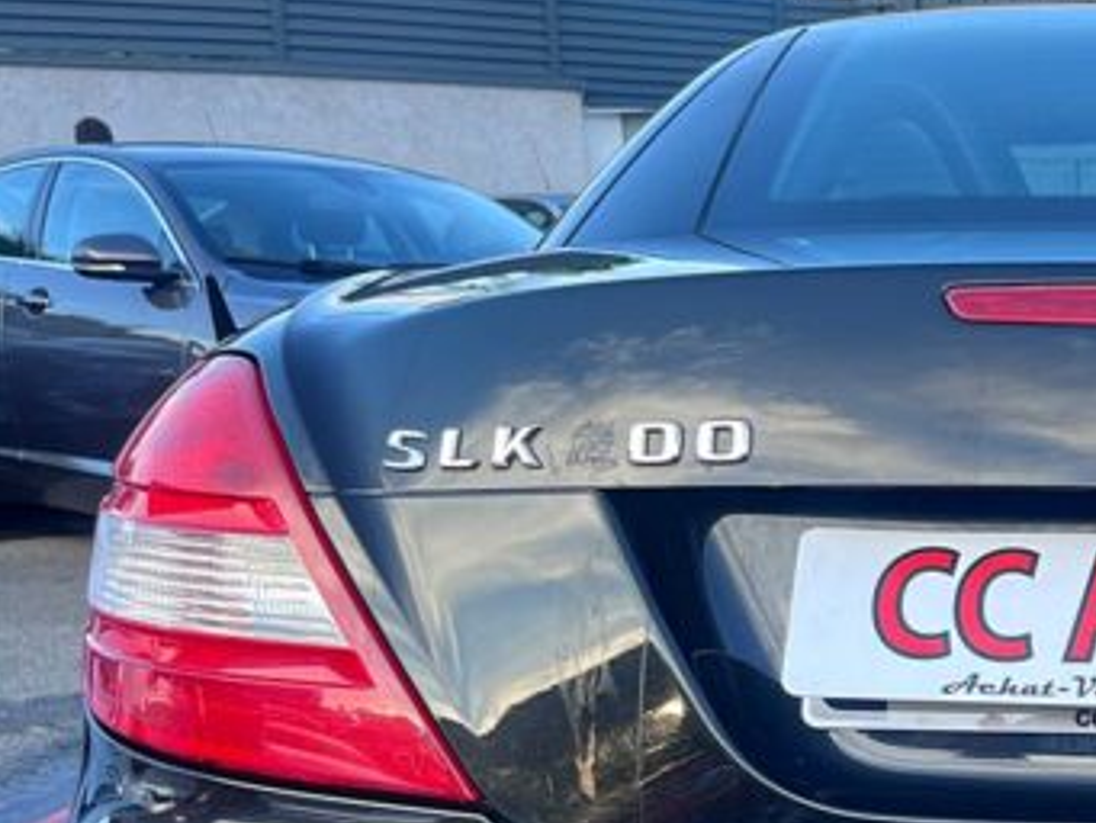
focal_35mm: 61
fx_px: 1932
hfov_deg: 28.1
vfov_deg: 23.4
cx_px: 1282
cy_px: 736
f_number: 1.6
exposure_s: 1/143
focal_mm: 5.1
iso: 32
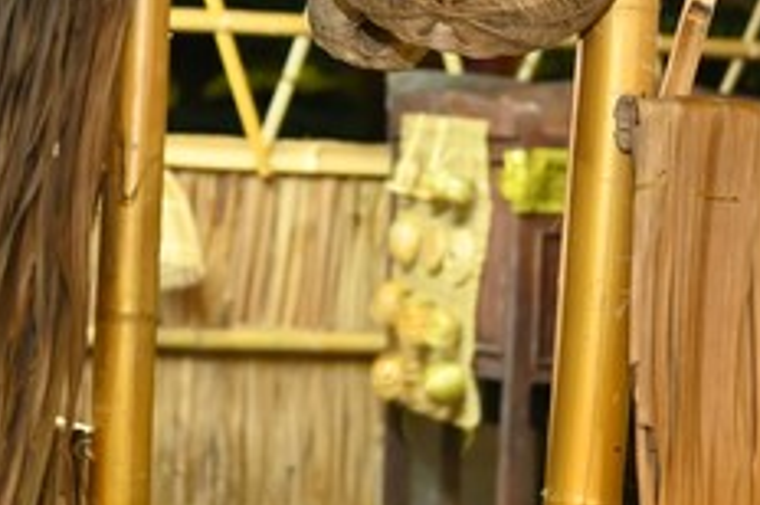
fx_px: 2656
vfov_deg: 10.7
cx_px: 128
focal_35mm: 126
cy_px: -36
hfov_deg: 16.1
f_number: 2.8
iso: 2000
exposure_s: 1/200
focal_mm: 45
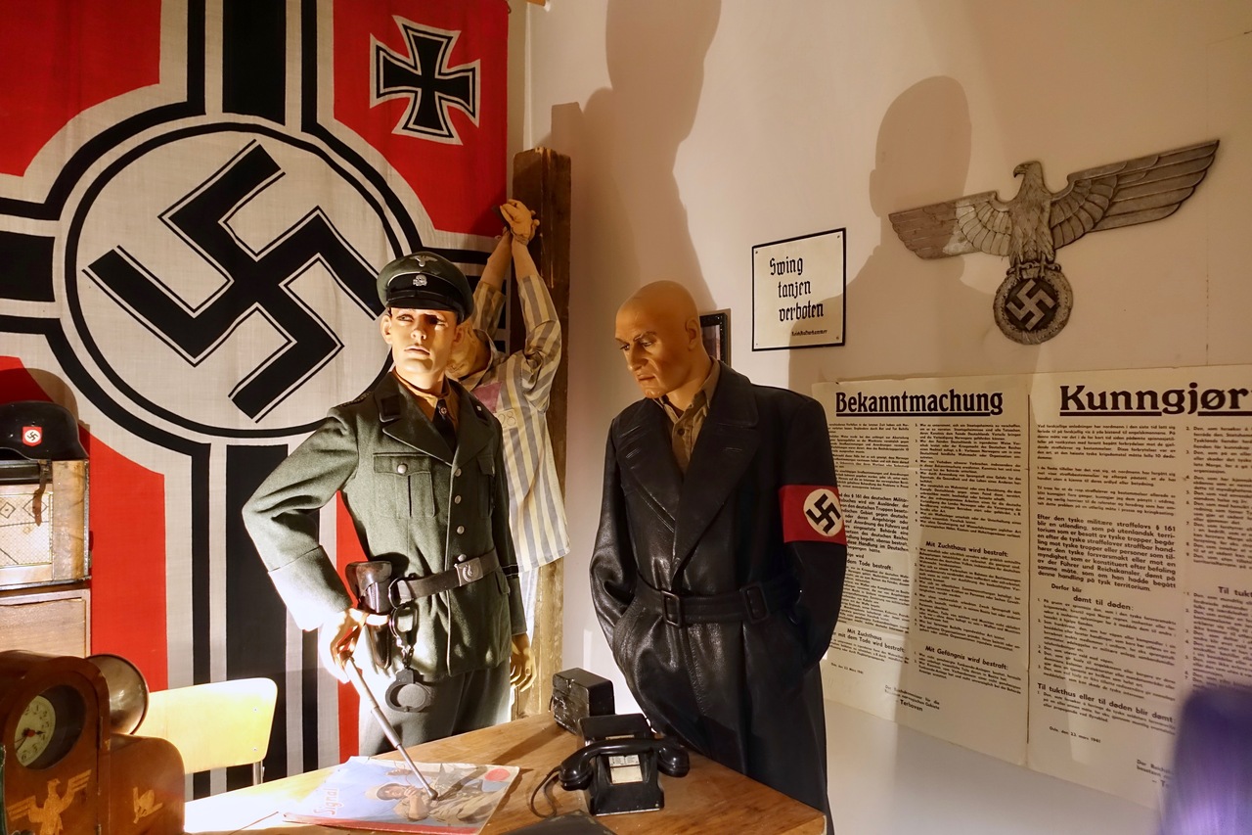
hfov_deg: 73.8
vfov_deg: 53.1
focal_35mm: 24
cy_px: 418
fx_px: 835
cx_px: 626
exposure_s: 1/8
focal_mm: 8.8
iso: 1000
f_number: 1.8
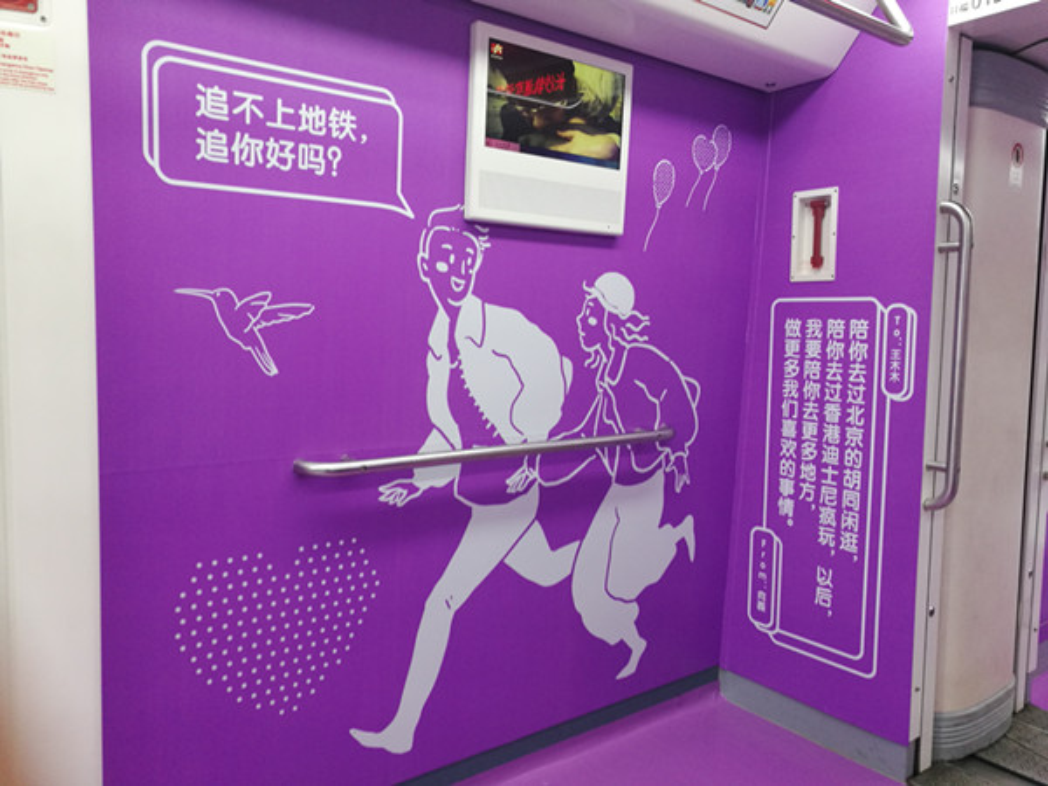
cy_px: 393
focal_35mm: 27
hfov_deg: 65.3
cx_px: 524
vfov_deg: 51.4
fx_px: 817
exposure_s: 1/33.3
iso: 160
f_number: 2.2
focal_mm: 4.5
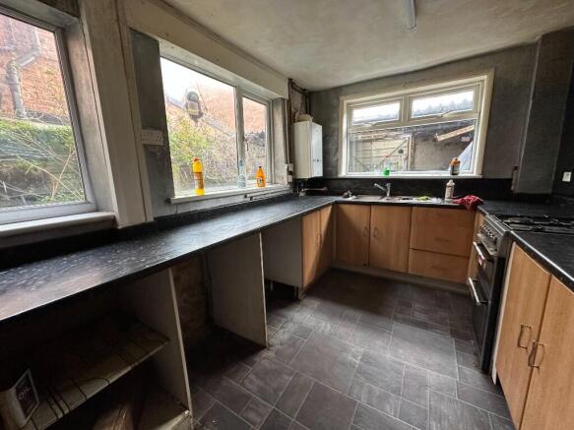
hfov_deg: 102.1
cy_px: 215
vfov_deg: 85.7
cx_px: 287
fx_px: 232
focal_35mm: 14
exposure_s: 1/99
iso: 250
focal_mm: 2.22
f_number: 2.2
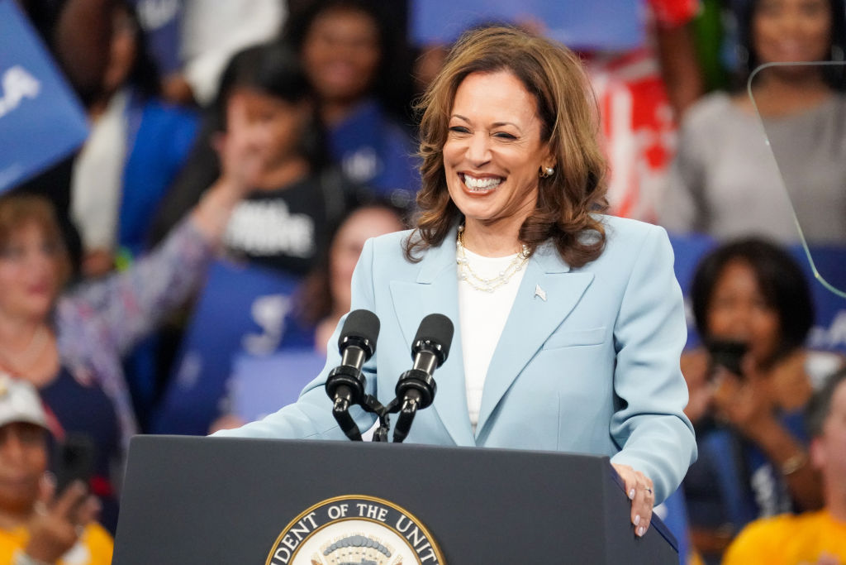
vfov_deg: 2.3
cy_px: 282
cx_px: 423
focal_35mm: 600
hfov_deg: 3.4
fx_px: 14101
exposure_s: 1/640
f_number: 6.3
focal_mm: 600
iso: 12800
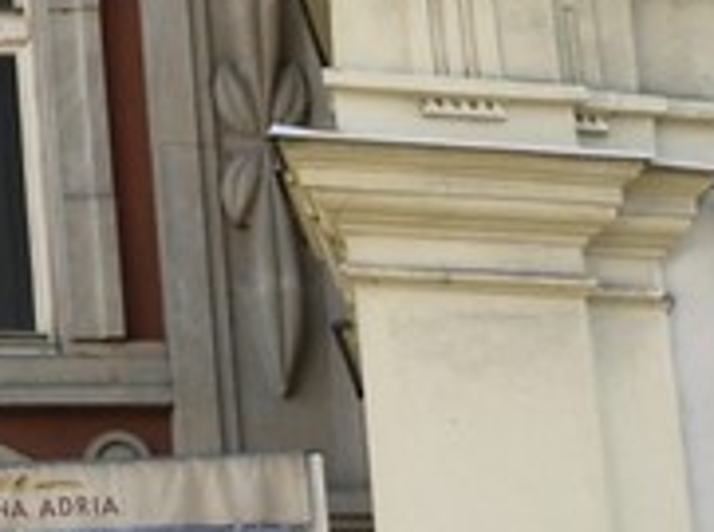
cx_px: -2268
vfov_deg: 2.9
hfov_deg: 3.7
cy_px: -1080
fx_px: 10519
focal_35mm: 511
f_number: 8
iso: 200
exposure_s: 1/320
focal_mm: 60
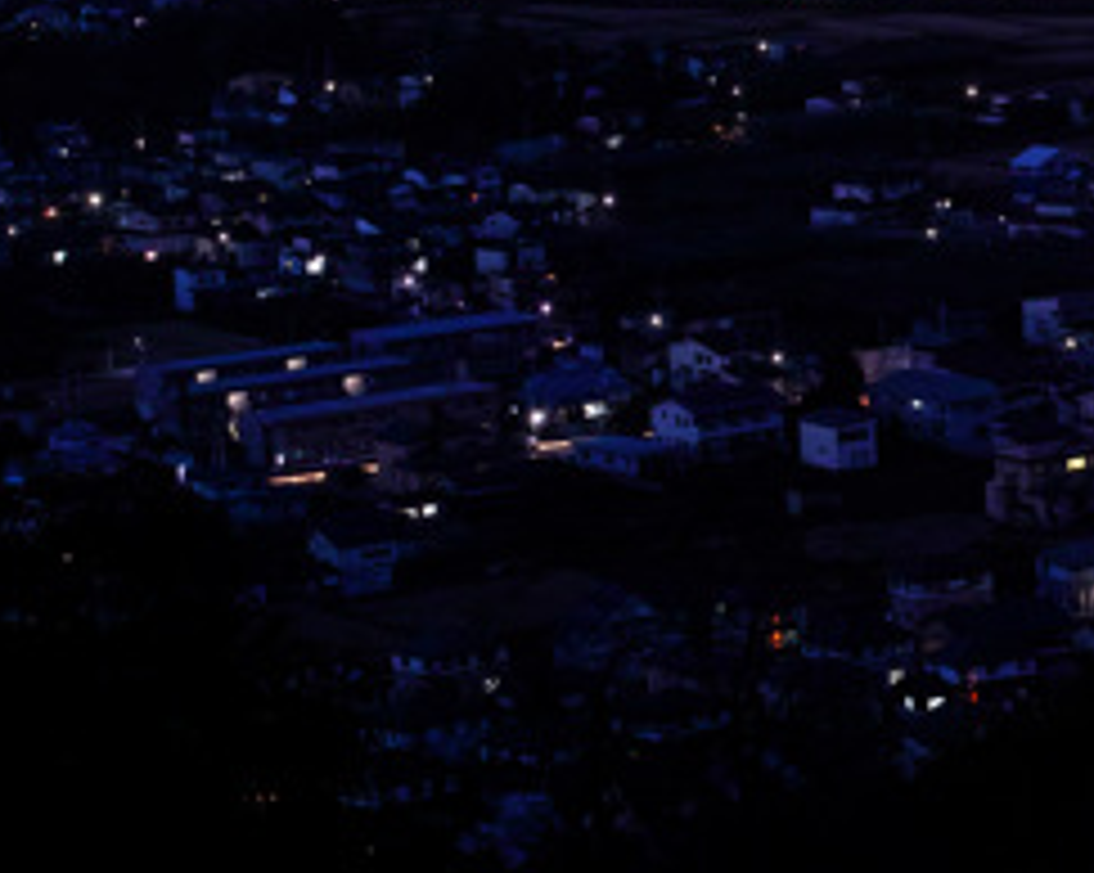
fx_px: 5759
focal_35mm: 178
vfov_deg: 8.6
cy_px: -220
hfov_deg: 10.2
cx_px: 1958
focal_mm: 30
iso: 100
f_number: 11
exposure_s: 13
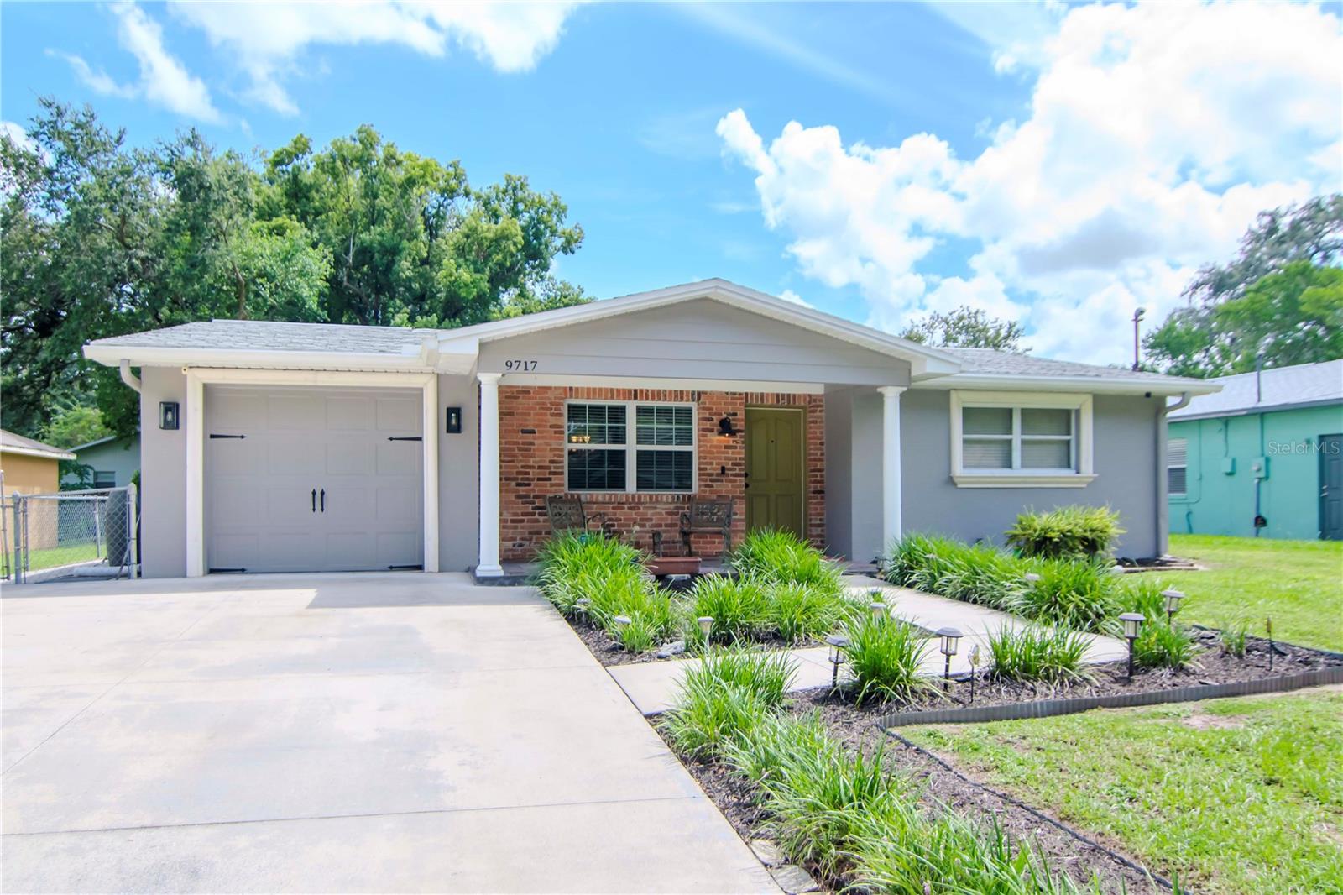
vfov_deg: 56.1
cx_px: 672
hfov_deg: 77.3
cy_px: 448
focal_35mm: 22
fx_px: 839
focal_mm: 15
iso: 400
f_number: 4
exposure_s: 1/2500
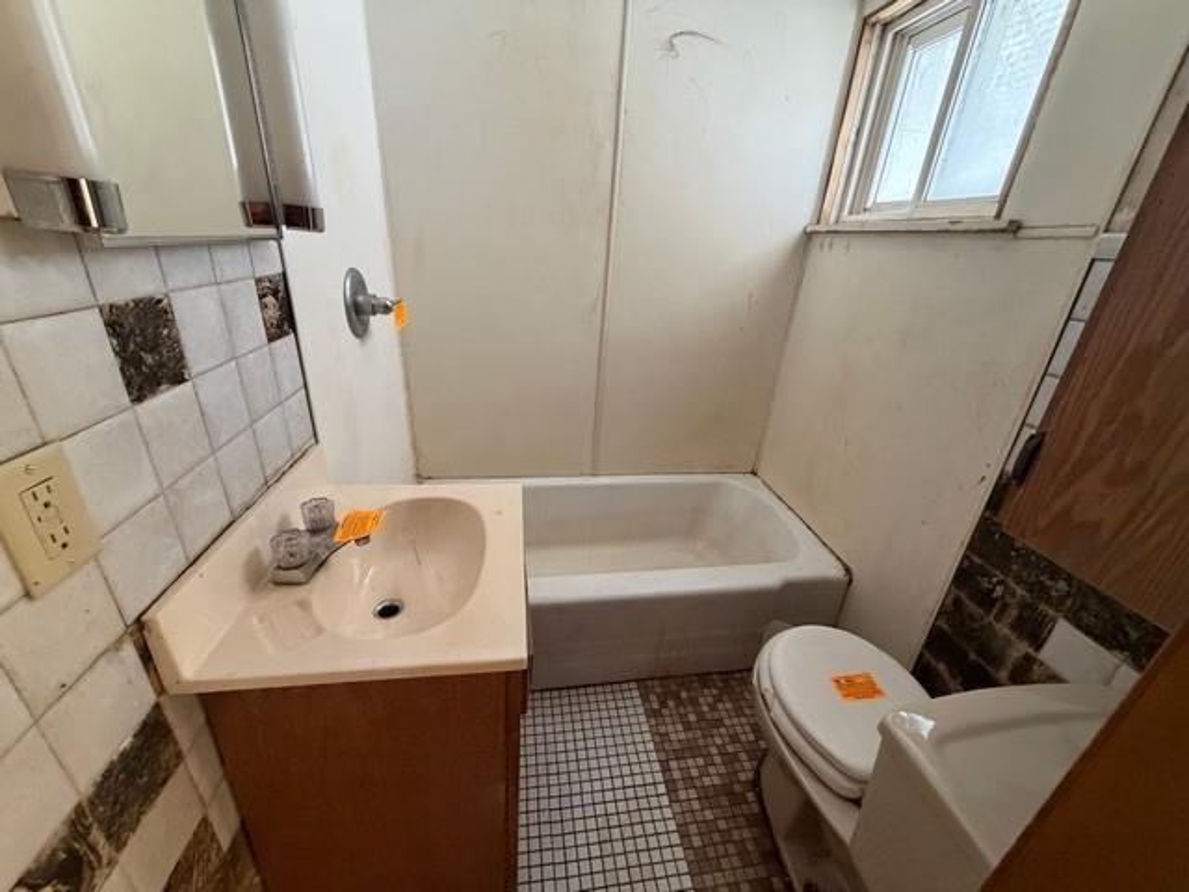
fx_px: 481
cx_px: 594
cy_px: 446
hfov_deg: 102.1
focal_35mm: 14
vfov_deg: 85.7
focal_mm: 2.22
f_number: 2.2
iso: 500
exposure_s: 1/60
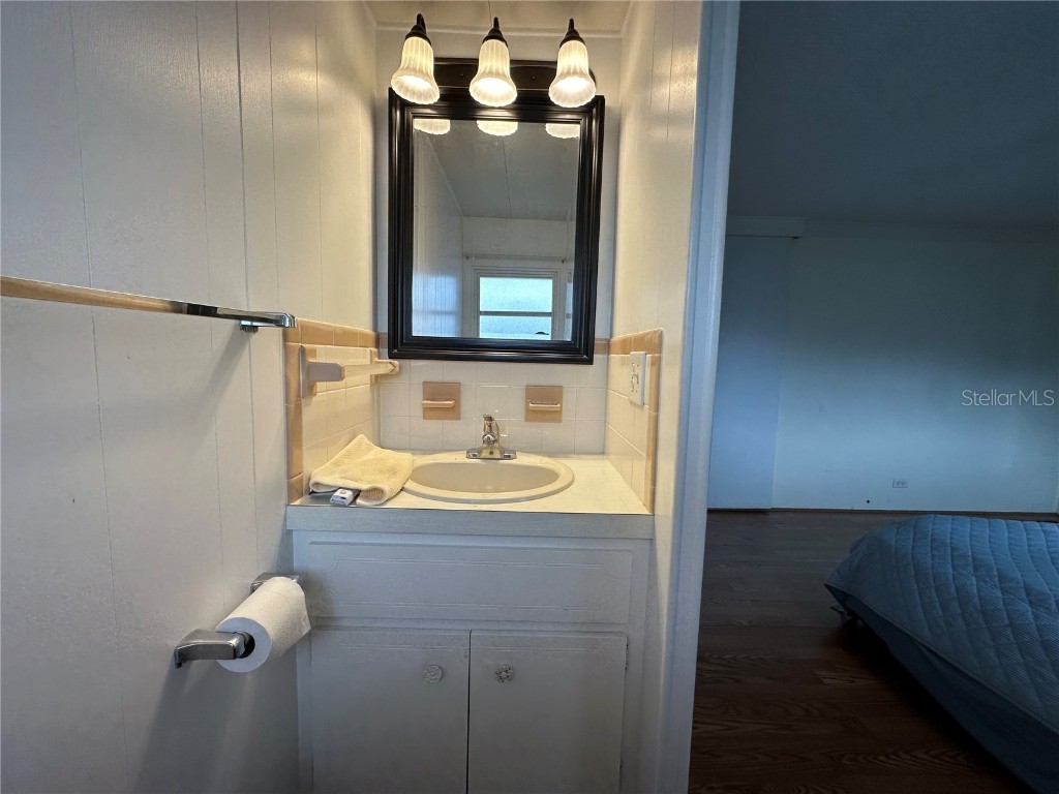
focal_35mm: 14
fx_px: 428
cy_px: 397
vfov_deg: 85.7
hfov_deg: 102.1
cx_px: 530
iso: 64
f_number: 2.2
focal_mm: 2.22
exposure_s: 1/120
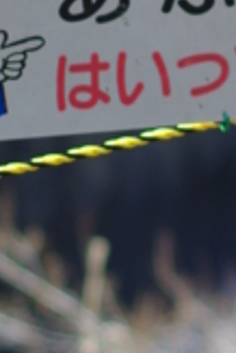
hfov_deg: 3.7
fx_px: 3621
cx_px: 273
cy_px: -15
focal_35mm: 369
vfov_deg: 5.6
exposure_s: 1/1000
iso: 100
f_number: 2.5
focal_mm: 50
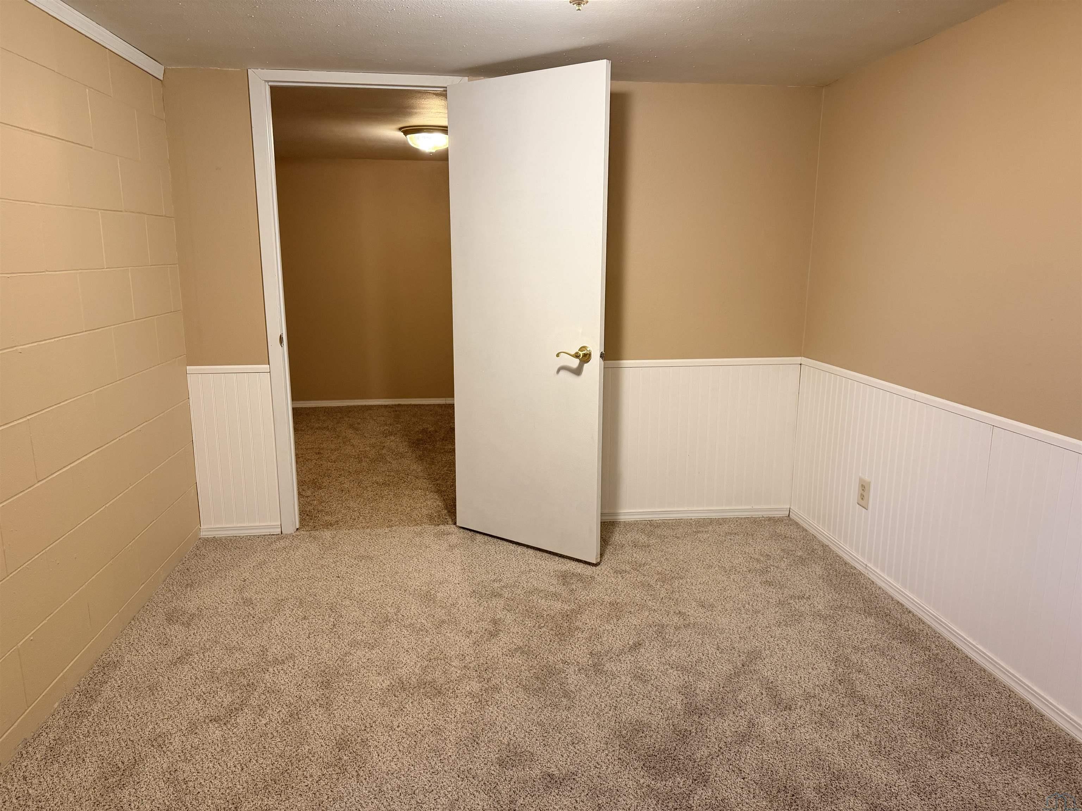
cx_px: 541
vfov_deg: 56.8
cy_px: 406
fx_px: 750
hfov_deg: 71.6
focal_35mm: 24
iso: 250
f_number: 1.78
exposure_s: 1/60
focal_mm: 6.76
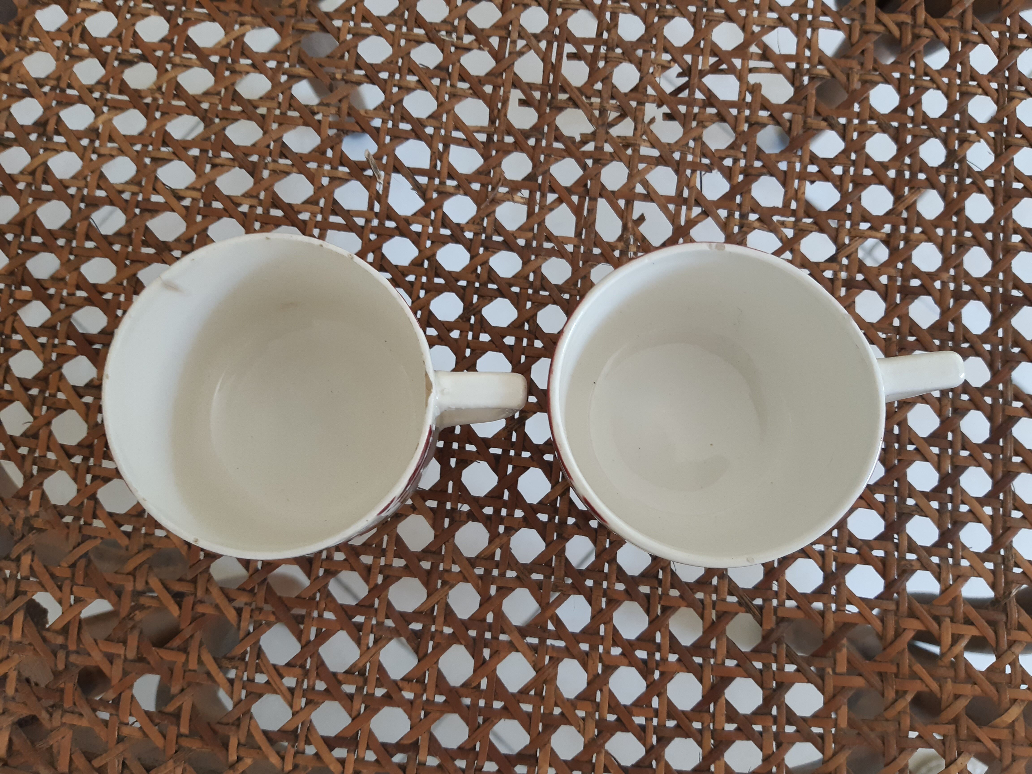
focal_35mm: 26
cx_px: 516
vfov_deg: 53.1
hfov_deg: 67.3
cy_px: 387
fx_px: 775
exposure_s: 1/50
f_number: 1.7
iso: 100
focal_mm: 3.92
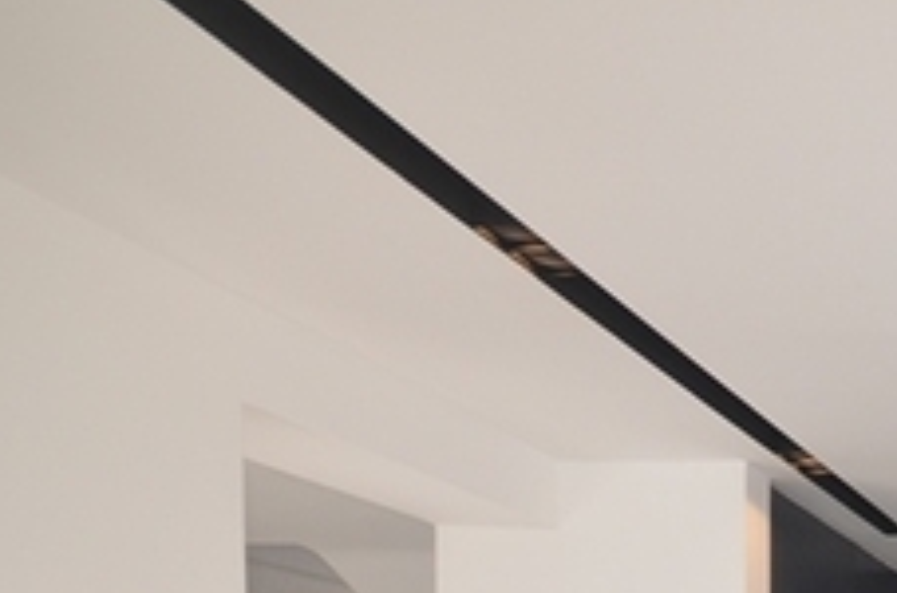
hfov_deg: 30.4
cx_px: 1223
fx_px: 1193
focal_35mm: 48
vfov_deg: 23.2
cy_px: 858
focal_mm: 10
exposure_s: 1/200
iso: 400
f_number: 7.1
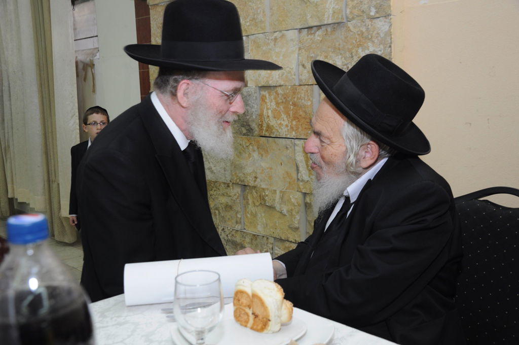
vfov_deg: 35.4
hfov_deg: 51.3
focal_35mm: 38
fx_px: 540
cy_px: 172
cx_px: 260
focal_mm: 25
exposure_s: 1/60
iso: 400
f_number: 5.6
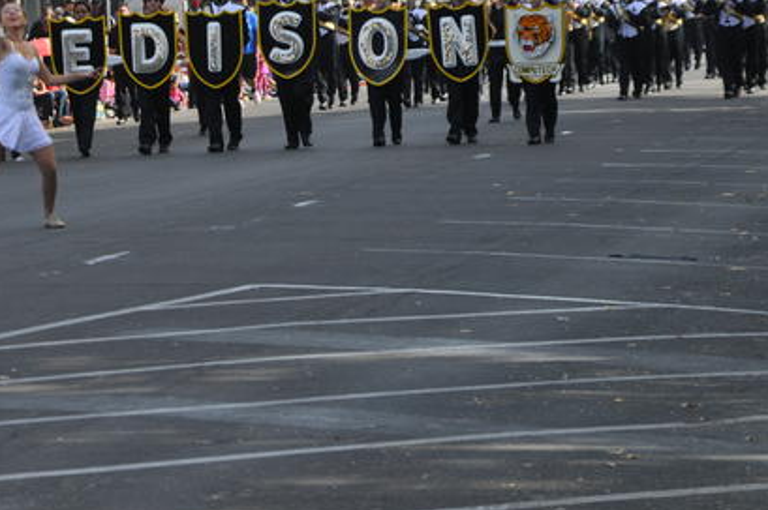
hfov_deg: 8.9
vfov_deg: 6.0
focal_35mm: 230
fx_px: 4903
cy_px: 185
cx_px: 235
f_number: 8
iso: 200
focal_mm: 98
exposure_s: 1/250
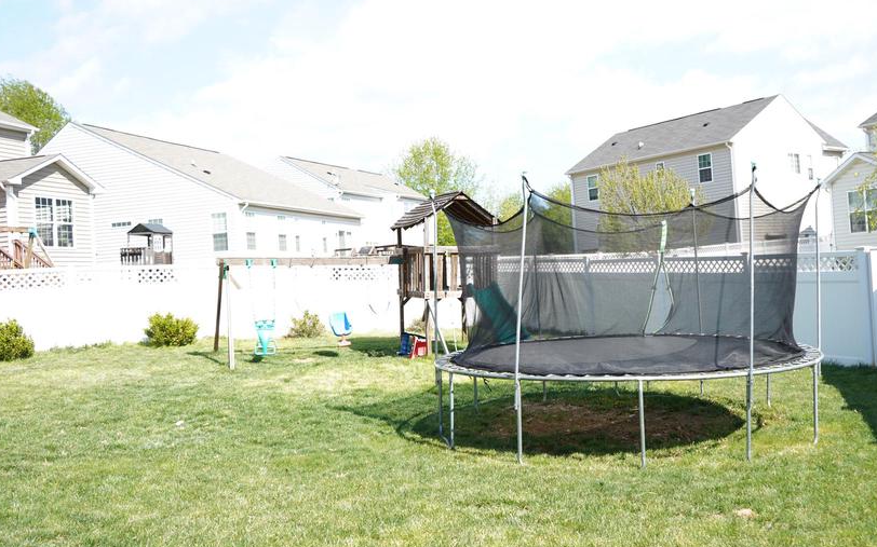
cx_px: 526
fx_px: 860
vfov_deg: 35.3
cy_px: 265
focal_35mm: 36
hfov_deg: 53.6
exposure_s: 1/250
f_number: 4
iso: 100
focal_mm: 28
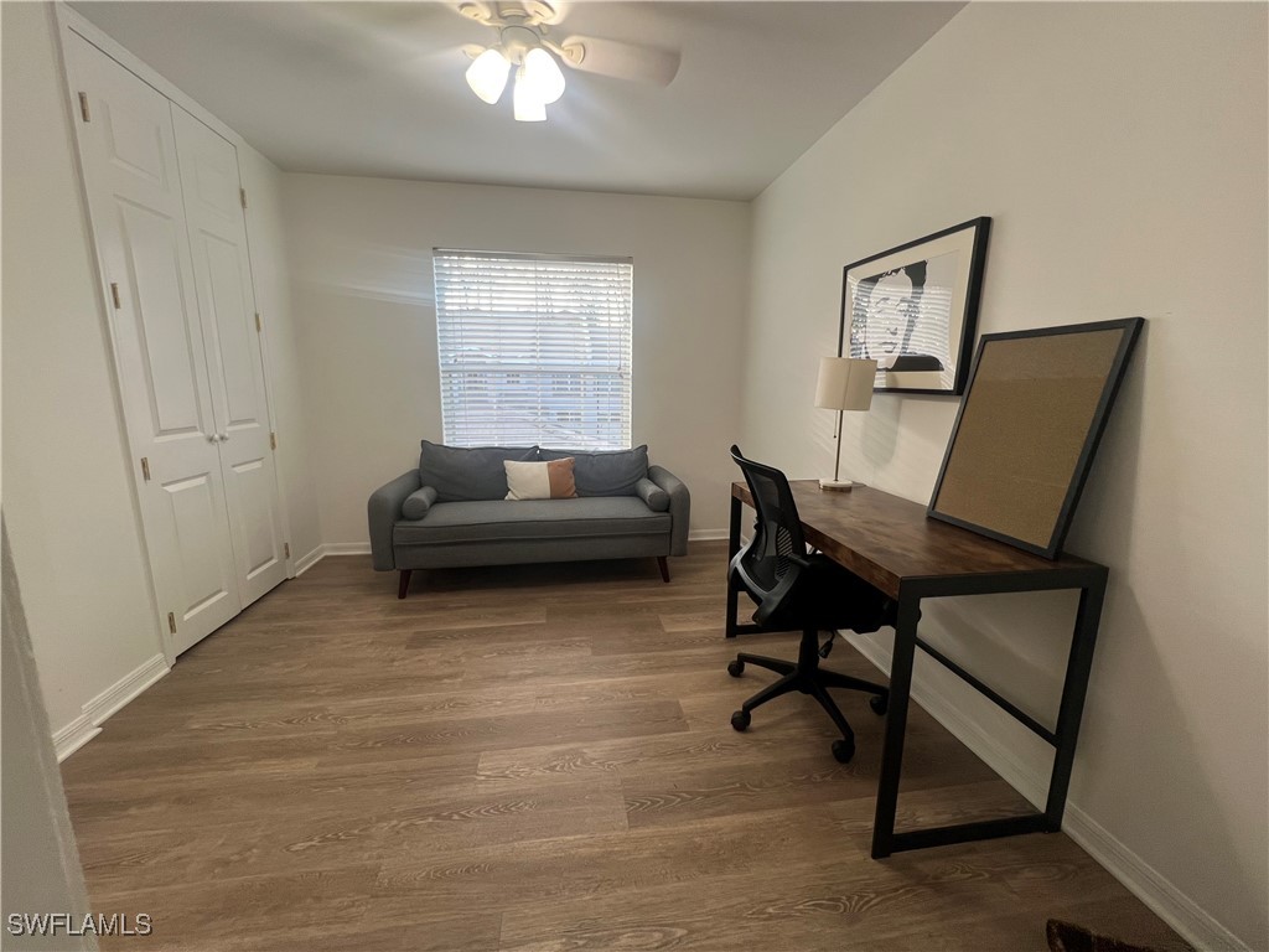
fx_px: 477
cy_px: 476
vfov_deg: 89.9
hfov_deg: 106.2
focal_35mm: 13
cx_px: 634
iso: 125
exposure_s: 1/120
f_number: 1.8
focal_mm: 1.57
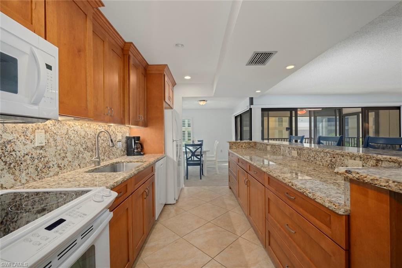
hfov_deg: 104.2
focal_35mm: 14
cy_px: 134
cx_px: 201
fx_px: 156
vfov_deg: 81.2
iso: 160
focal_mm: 14
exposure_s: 1
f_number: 9
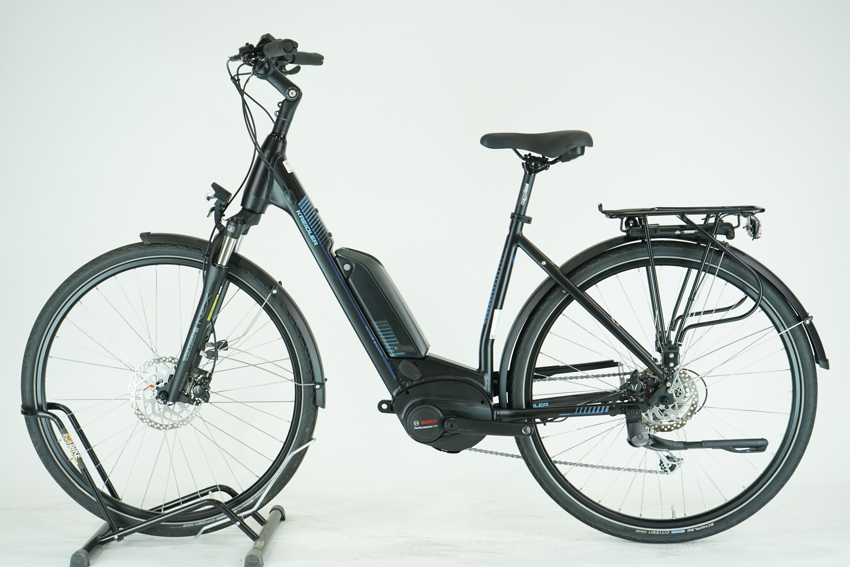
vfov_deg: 24.2
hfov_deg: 35.6
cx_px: 425
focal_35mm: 56
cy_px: 284
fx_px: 1322
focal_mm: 56
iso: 1600
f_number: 5.6
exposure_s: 1/200
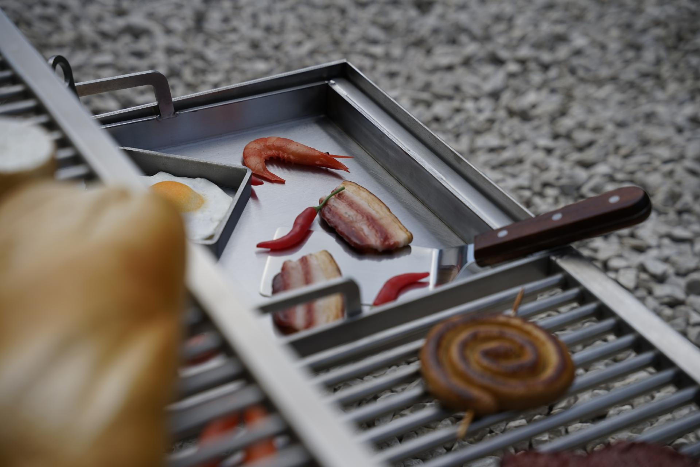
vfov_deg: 22.1
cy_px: 234
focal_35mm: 62
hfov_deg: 32.6
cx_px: 350
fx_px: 1196
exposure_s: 1/1600
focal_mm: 61.5
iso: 100
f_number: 3.5
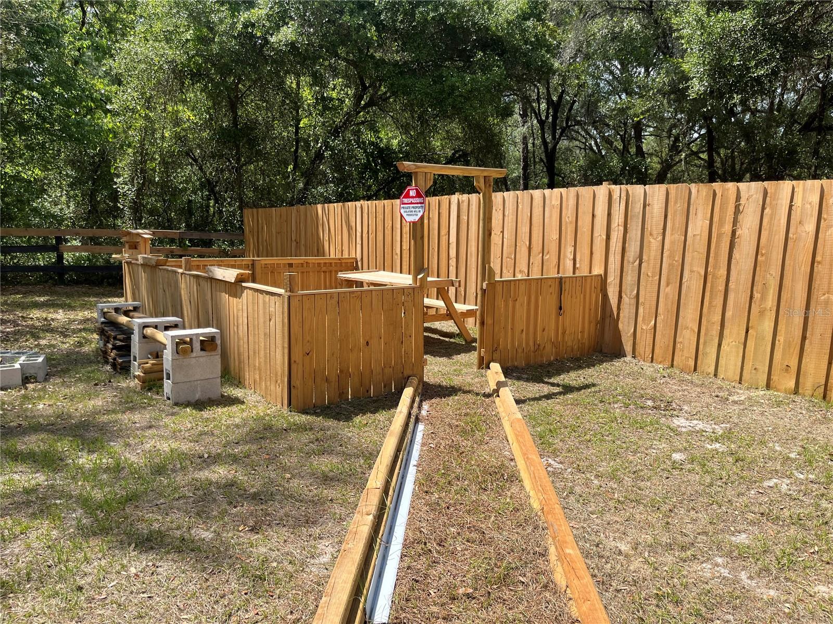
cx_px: 416
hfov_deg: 67.3
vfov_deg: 53.1
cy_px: 312
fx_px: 626
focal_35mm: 26
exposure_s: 1/2101
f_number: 1.6
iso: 50
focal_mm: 5.1
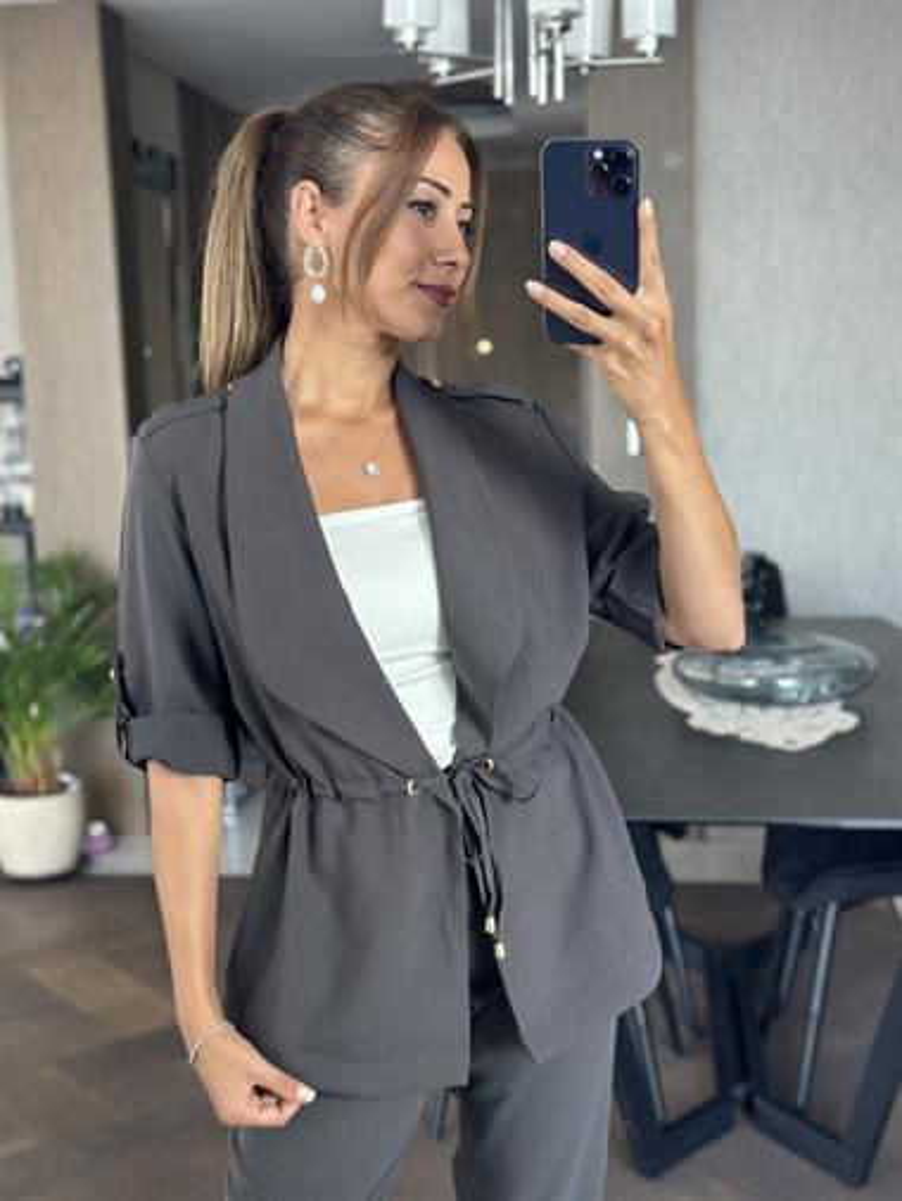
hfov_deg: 30.3
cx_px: 451
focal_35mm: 48
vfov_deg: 39.6
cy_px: 600
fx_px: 1666
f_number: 1.78
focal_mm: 6.86
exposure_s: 1/60
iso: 160
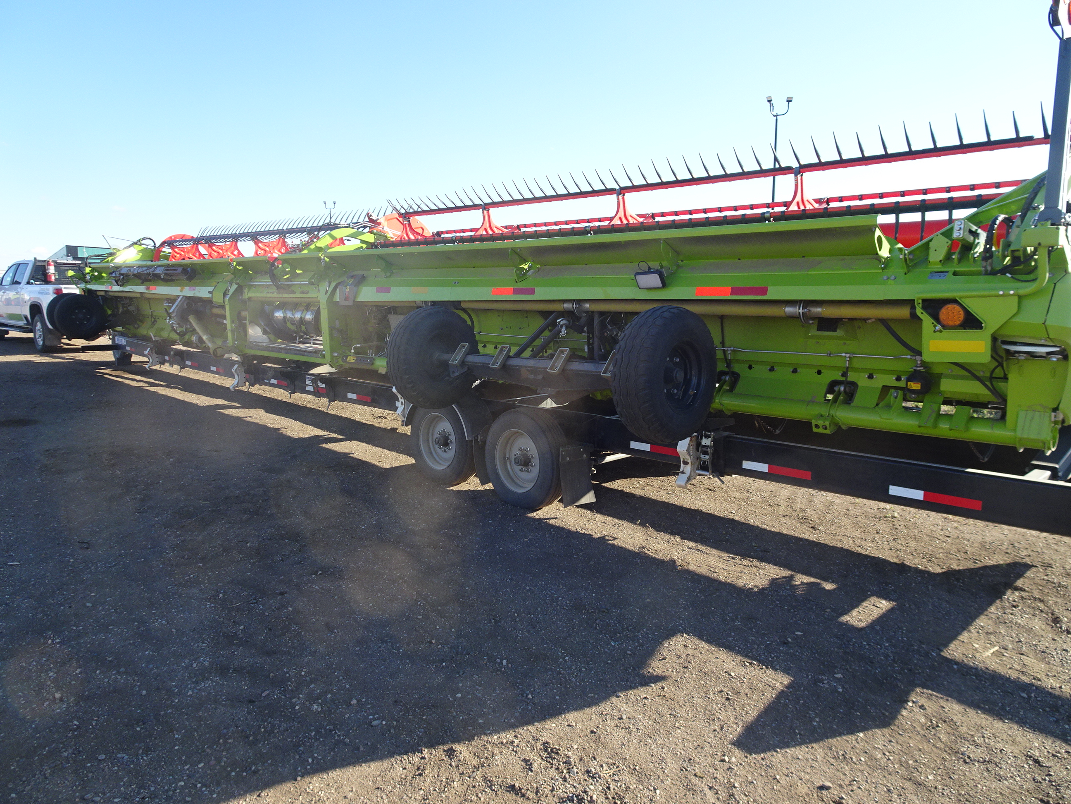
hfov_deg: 71.6
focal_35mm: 24
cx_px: 536
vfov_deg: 56.8
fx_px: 743
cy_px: 402
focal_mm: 4.1
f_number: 3.5
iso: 80
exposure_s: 1/320
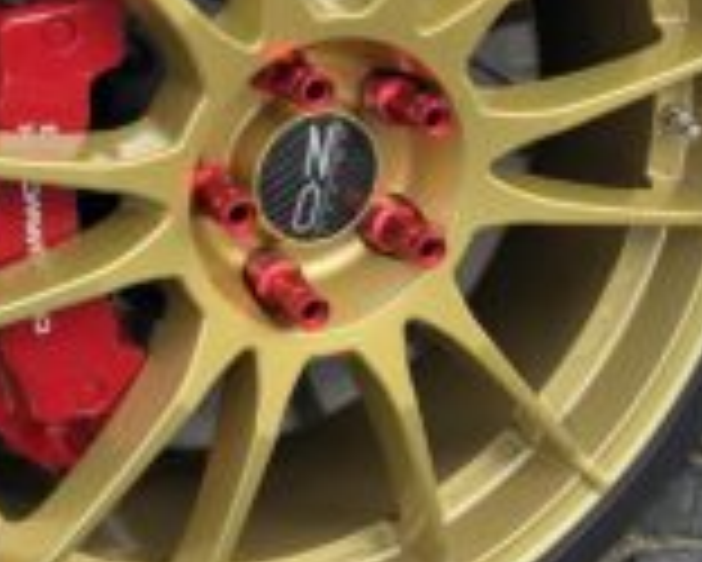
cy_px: 130
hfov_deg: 27.0
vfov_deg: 21.7
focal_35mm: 70
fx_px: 1455
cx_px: 256
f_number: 1.8
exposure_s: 1/120
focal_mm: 4
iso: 32
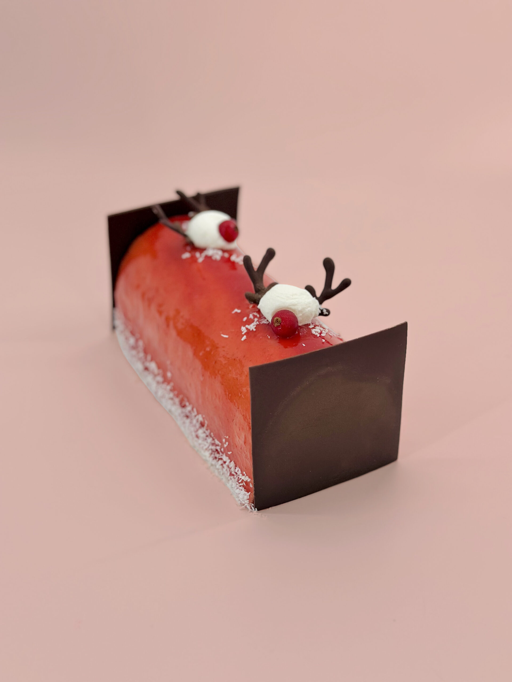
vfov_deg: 39.7
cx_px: 256
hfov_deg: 30.3
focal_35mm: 48
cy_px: 341
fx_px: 947
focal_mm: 6.86
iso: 80
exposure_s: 1/830
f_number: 1.78
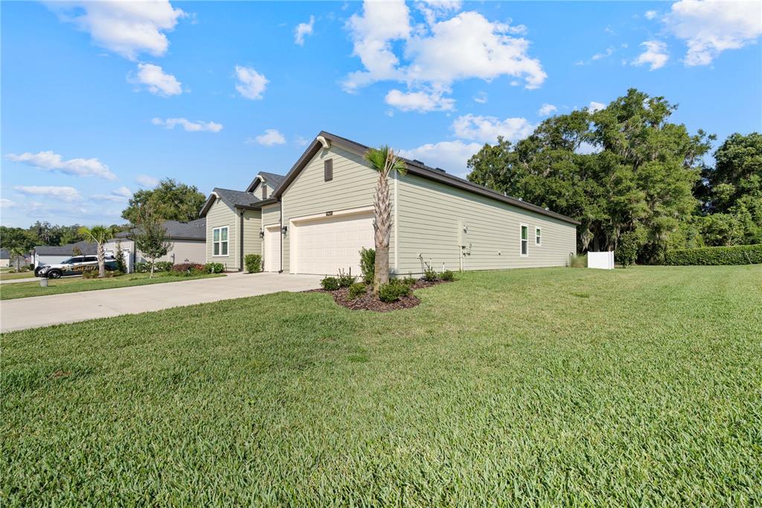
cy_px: 254
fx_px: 339
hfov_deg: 96.8
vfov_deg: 73.7
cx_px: 381
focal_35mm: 16
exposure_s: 1/400
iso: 400
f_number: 9
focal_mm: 16
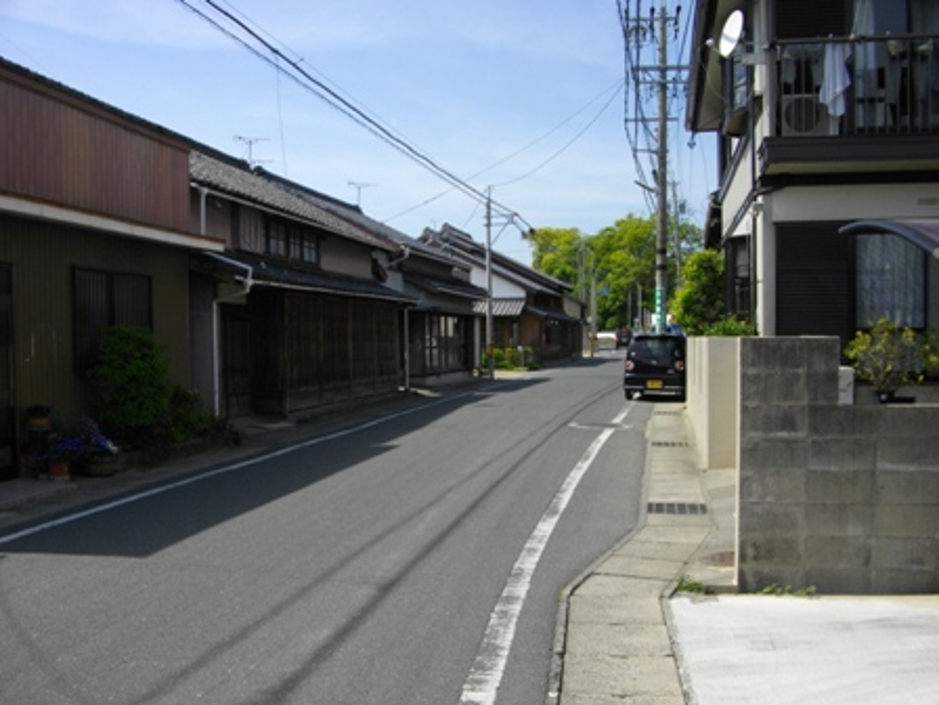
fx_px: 868
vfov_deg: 44.2
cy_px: 352
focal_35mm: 32
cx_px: 470
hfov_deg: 56.8
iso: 100
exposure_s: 1/400
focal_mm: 5.7
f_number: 5.5
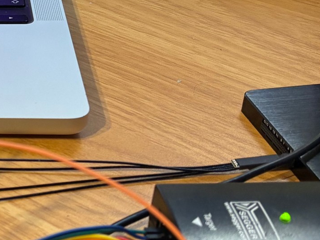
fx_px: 943
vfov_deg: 14.5
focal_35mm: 102
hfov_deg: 17.9
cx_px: -108
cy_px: 87
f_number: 1.6
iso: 125
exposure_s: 1/107
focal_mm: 5.96
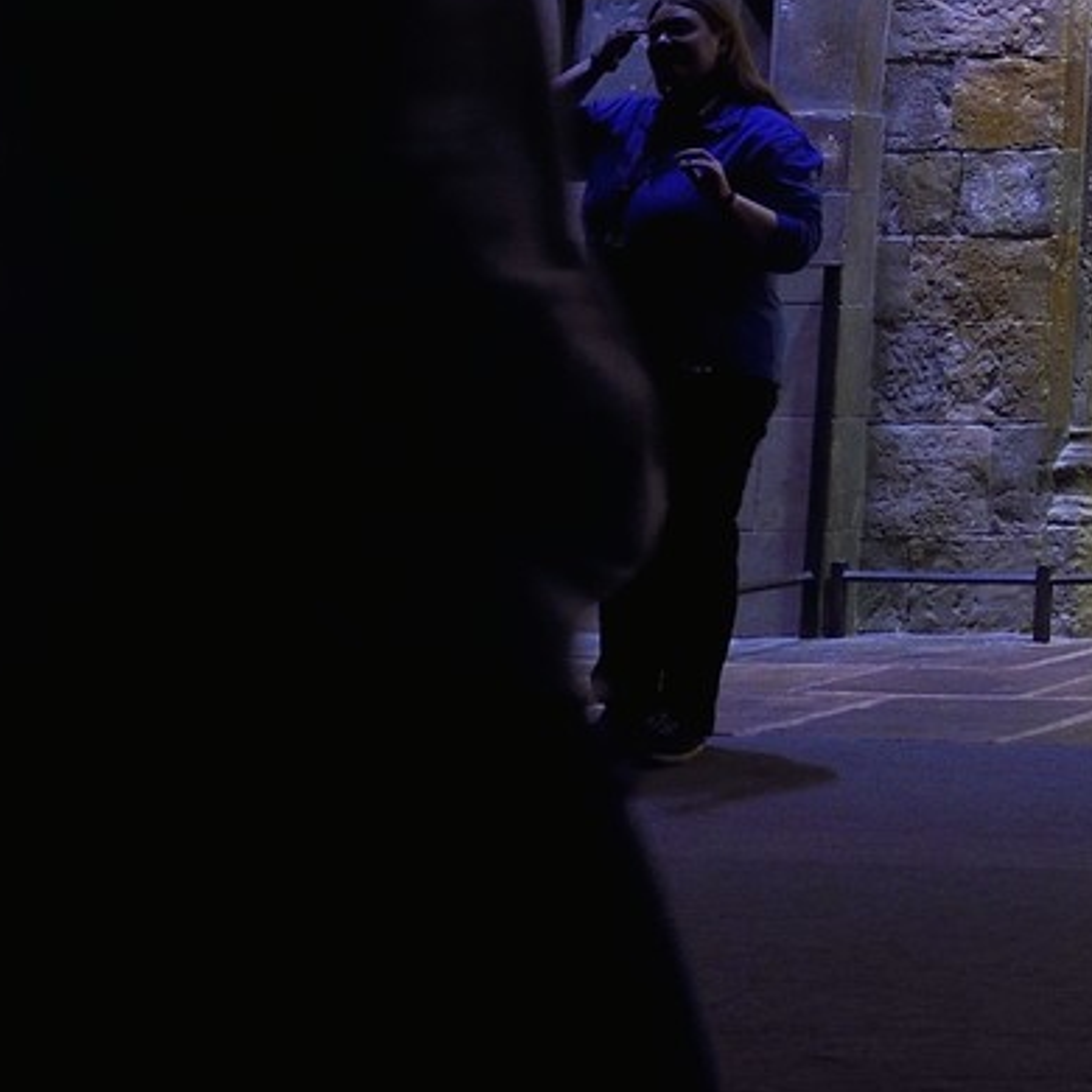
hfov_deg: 15.2
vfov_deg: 16.2
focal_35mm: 101
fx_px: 3605
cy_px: -370
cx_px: 1884
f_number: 6.3
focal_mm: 29
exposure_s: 1/15
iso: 1600
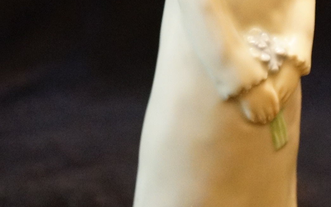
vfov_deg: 10.4
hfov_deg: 16.6
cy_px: 36
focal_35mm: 125
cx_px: 212
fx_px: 1129
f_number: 4.5
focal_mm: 35
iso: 3200
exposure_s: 1/8
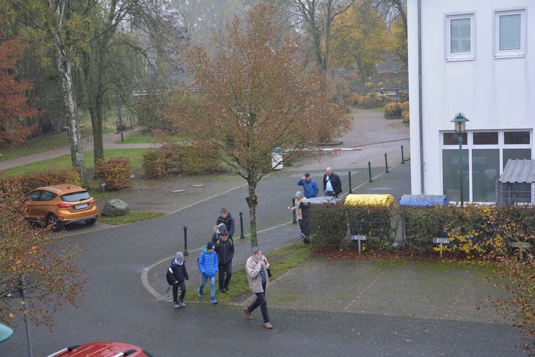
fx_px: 847
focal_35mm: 57
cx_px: 268
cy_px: 178
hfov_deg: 35.1
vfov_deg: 23.8
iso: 400
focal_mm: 38
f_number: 4.5
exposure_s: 1/80
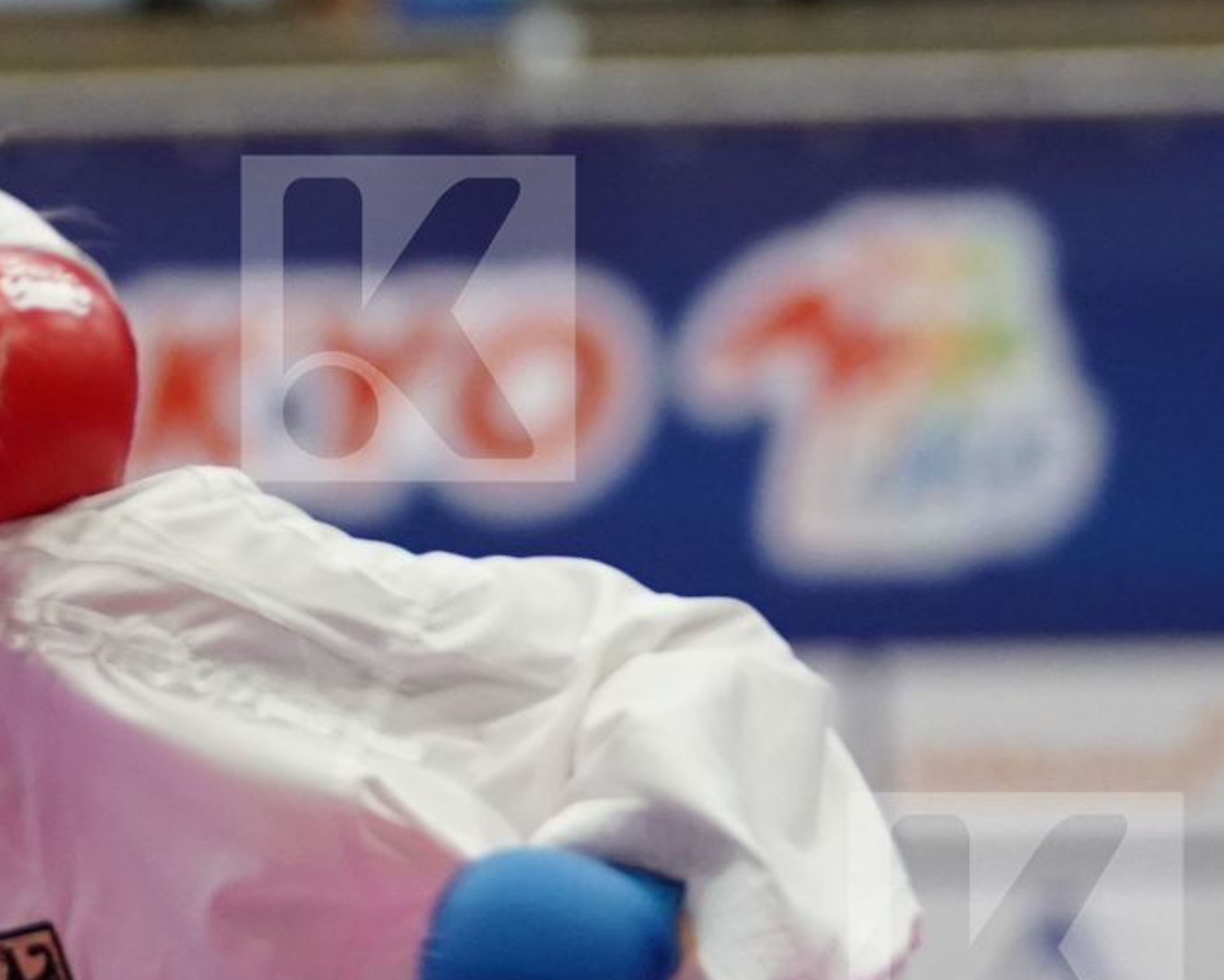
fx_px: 19715
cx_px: -199
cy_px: 319
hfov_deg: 3.6
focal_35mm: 544
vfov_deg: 2.8
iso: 3200
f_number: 2.8
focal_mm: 147
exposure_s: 1/1000
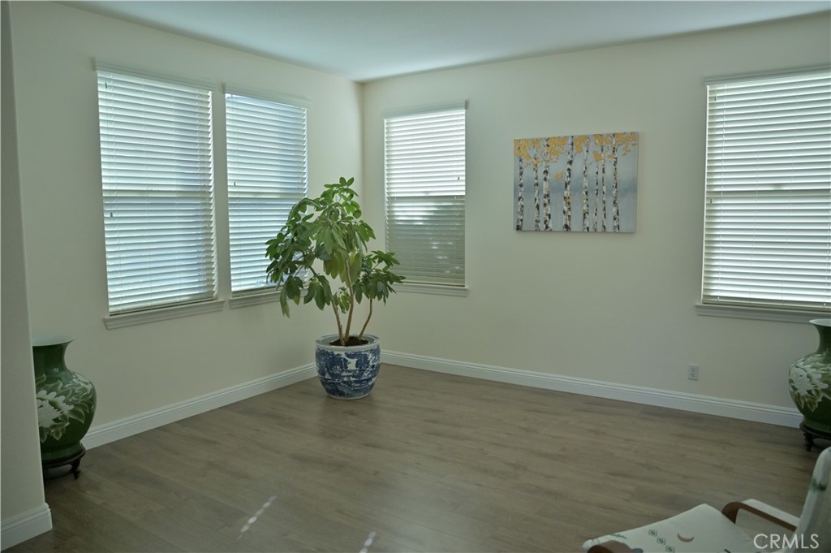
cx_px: 416
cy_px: 276
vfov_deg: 49.5
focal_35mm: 26
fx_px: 600
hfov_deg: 69.4
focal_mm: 26
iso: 800
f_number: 2.8
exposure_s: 1/1000
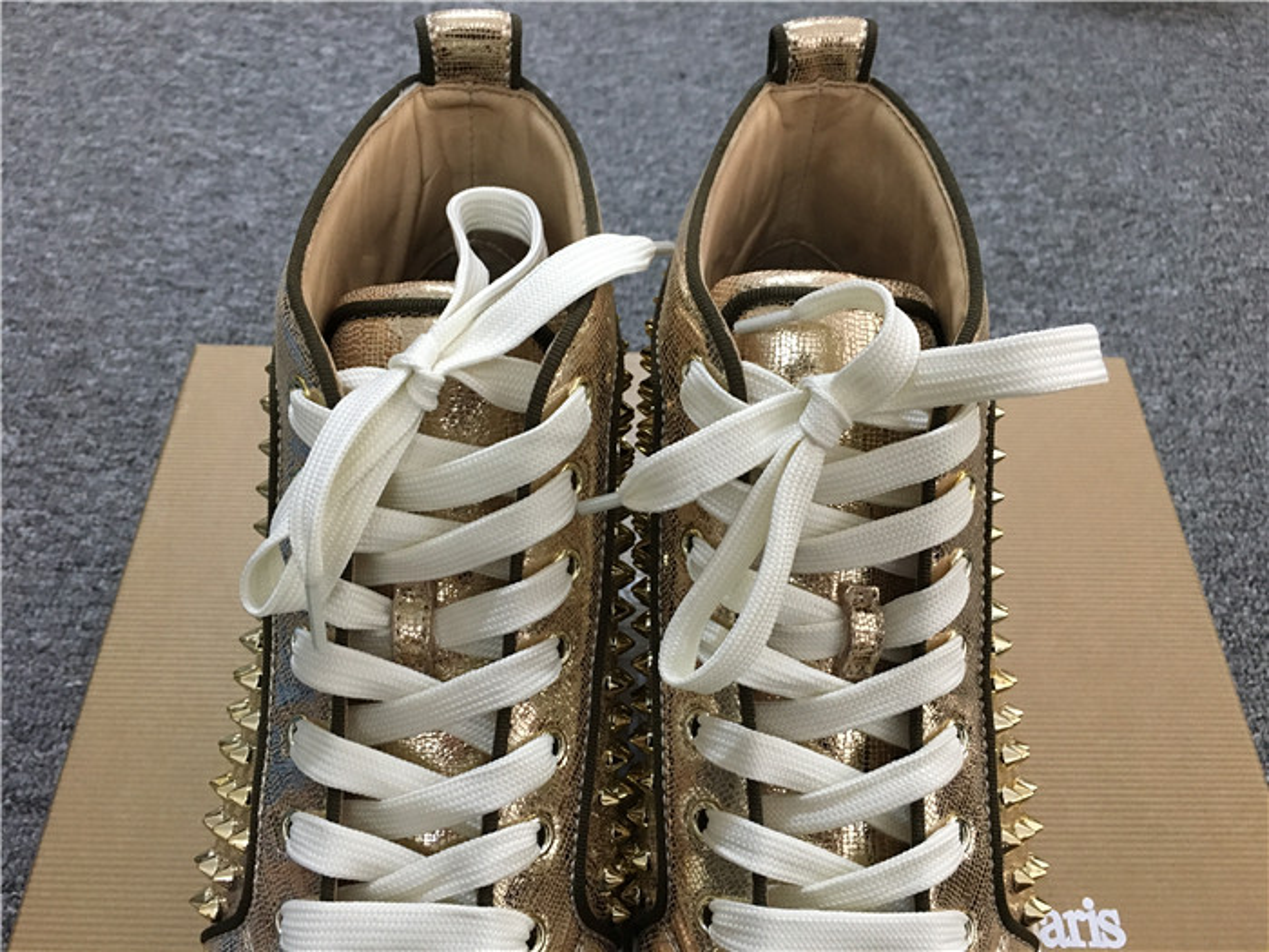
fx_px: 1063
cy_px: 476
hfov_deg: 61.7
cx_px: 634
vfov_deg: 48.2
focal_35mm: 29
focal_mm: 4.15
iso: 250
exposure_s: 1/33
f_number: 2.2
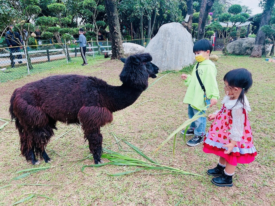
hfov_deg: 29.0
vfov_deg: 21.9
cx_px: 138
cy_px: 103
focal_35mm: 67
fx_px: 532
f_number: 1.5
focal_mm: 5.7
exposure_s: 1/346
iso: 50
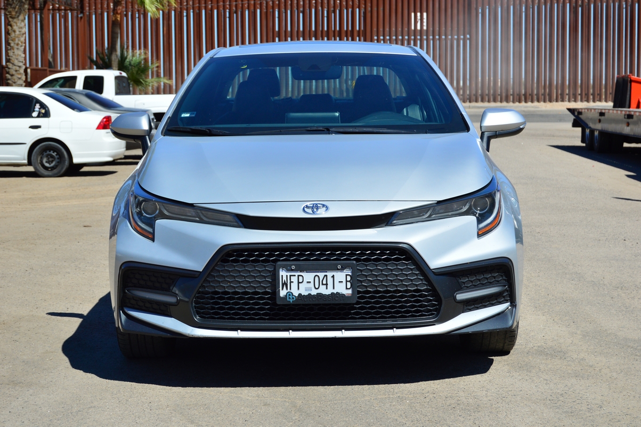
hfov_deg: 26.0
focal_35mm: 78
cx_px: 320
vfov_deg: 17.5
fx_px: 1388
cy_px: 214
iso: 200
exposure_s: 1/1000
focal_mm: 52
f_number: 7.1
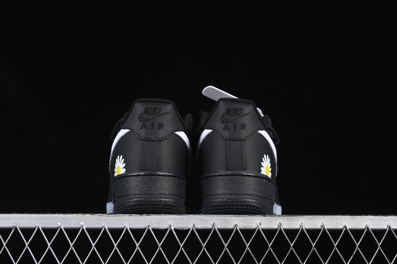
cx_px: 198
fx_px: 827
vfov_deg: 18.2
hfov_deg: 27.0
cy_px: 132
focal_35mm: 75
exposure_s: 1/50
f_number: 6.3
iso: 160
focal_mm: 50
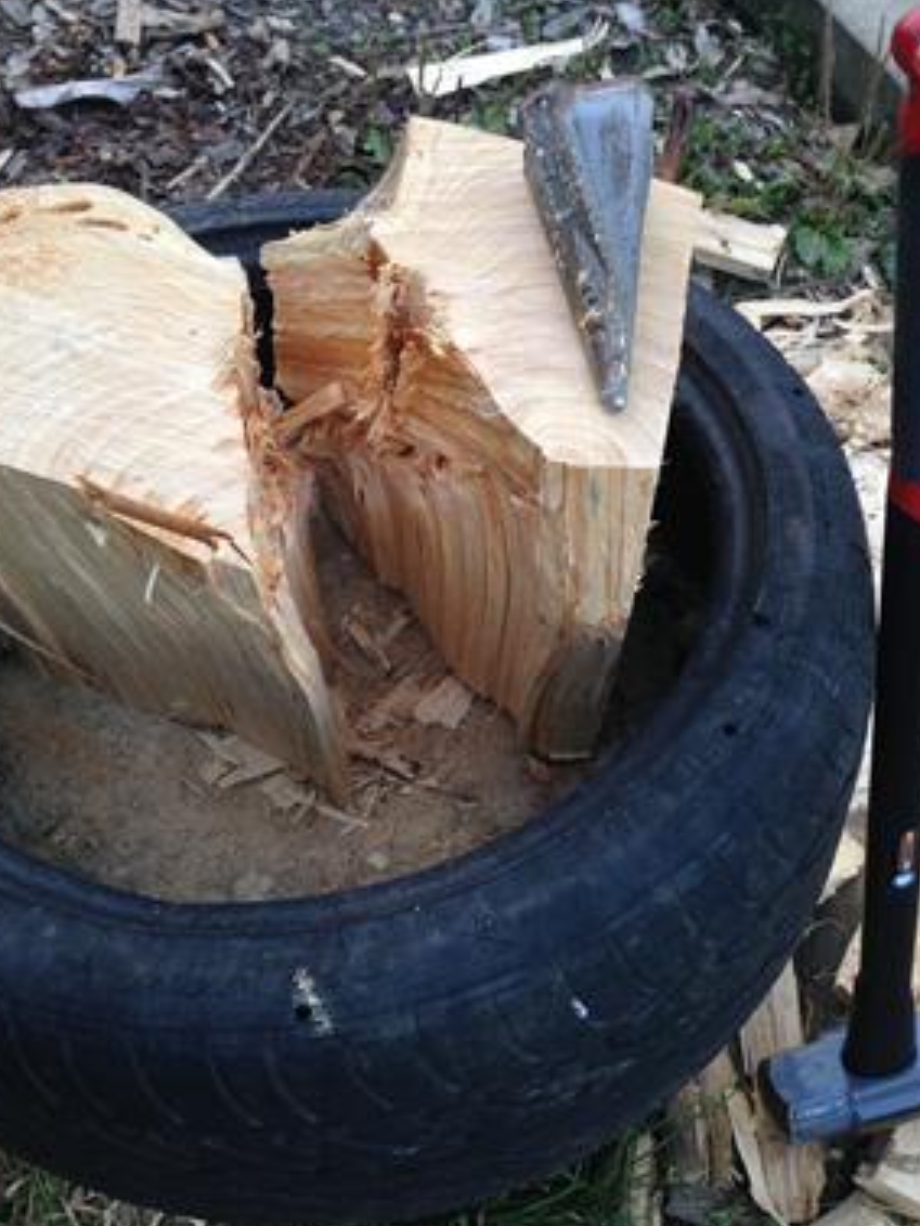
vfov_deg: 44.8
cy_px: 572
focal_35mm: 42
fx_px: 1487
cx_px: 484
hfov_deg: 34.4
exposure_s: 1/120
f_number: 2.4
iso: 80
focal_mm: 4.12
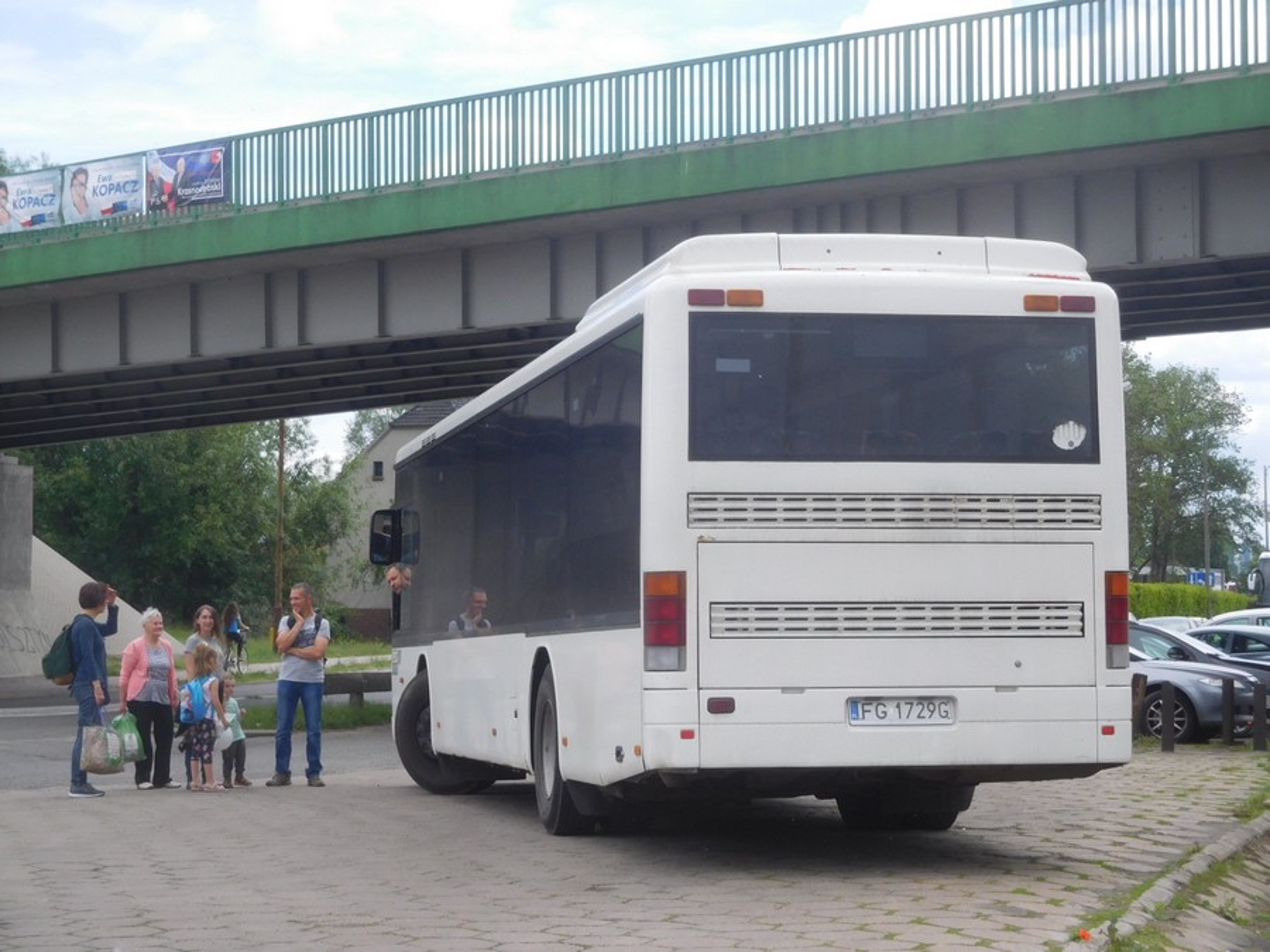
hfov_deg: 24.4
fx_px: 2935
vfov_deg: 18.4
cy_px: 476
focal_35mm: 80
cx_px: 635
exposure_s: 1/500
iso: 125
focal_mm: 14.3
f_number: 4.6
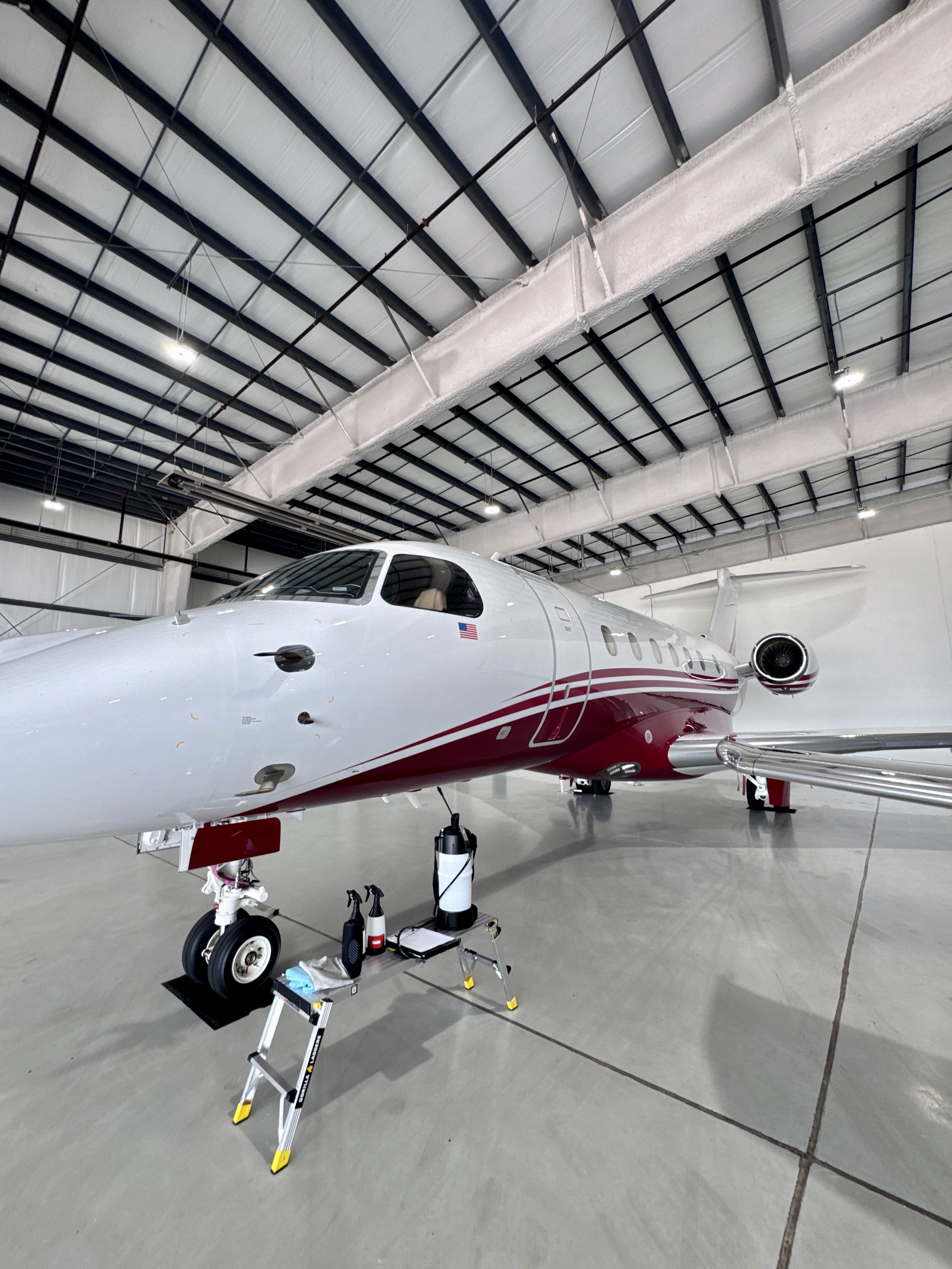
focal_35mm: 14
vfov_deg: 102.1
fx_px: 513
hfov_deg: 85.7
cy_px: 634
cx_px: 476
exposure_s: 1/99
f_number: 2.2
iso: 64
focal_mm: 2.22
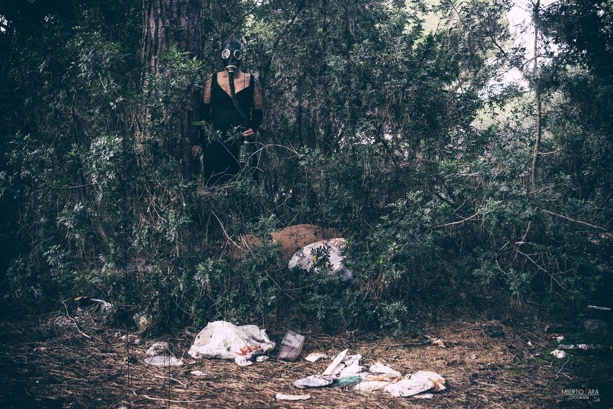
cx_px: 306
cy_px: 204
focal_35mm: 41
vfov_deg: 32.6
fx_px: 698
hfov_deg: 47.4
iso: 1600
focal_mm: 27
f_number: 2.8
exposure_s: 1/70
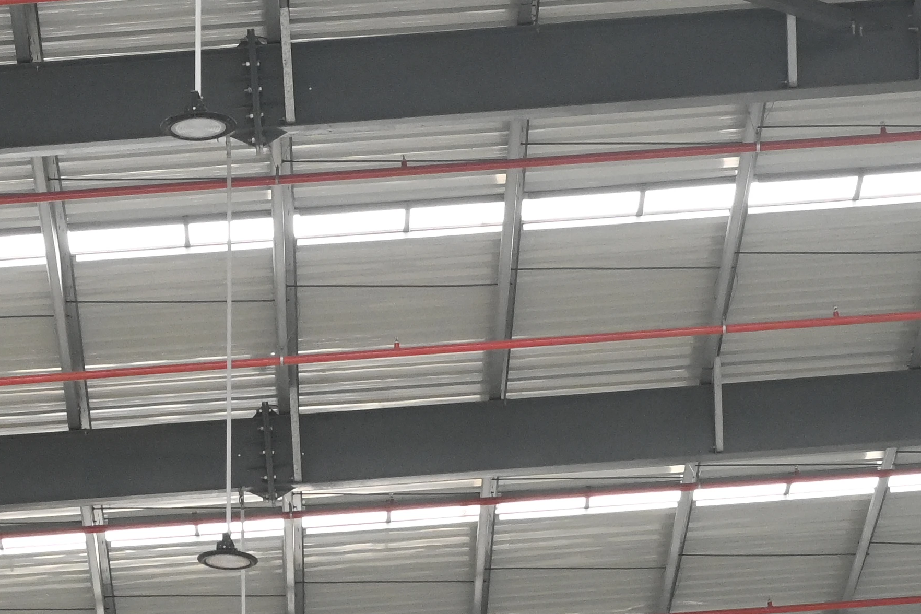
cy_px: 1069
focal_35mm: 234
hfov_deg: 8.8
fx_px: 5986
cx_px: 227
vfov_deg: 5.8
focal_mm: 50
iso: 2000
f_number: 6.3
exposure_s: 1/200
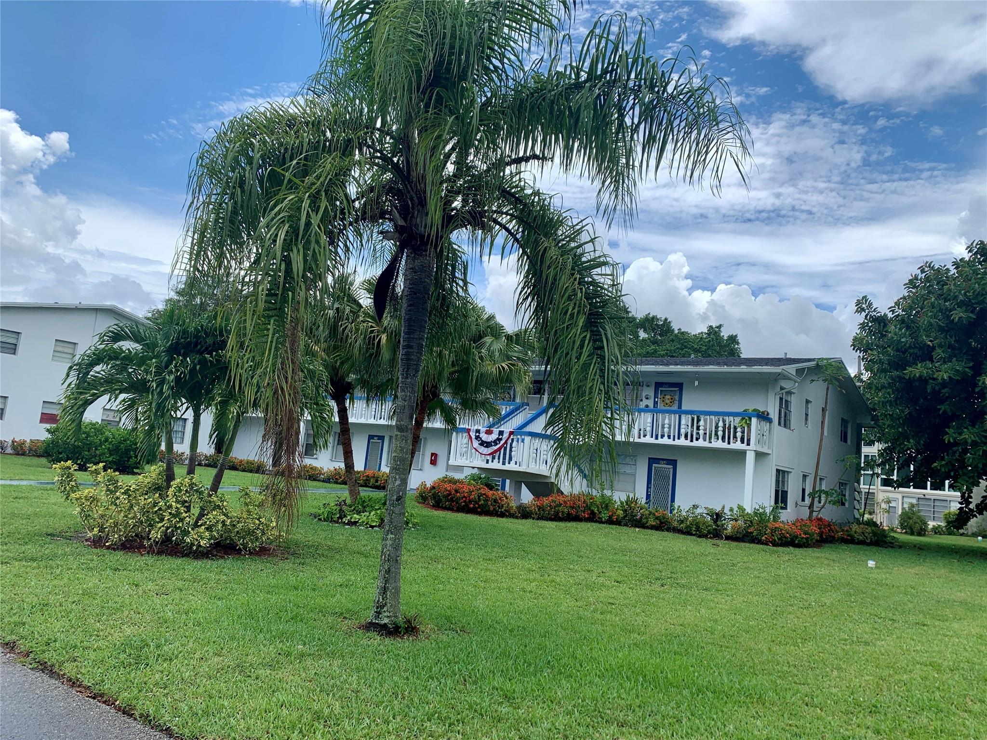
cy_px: 370
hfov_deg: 67.3
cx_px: 494
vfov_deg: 53.1
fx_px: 741
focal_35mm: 26
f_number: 1.8
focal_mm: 4.25
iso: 25
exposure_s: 1/1812
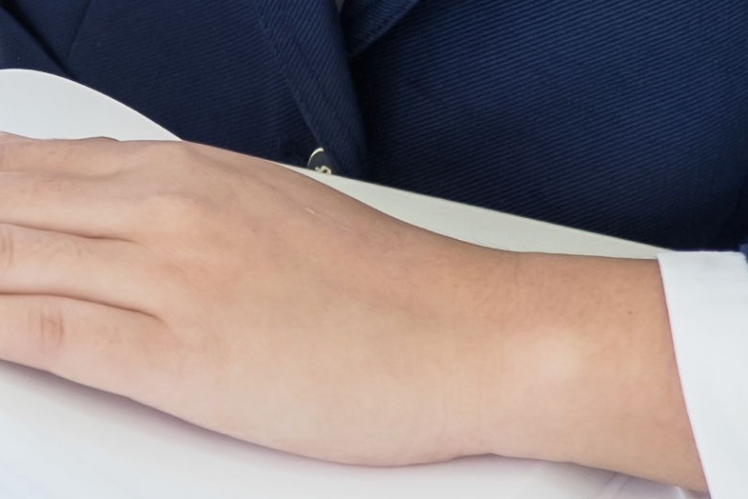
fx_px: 6856
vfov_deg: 4.2
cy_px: 253
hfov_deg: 6.1
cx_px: -827
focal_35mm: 330
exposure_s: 1/100
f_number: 2.8
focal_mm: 35
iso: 200
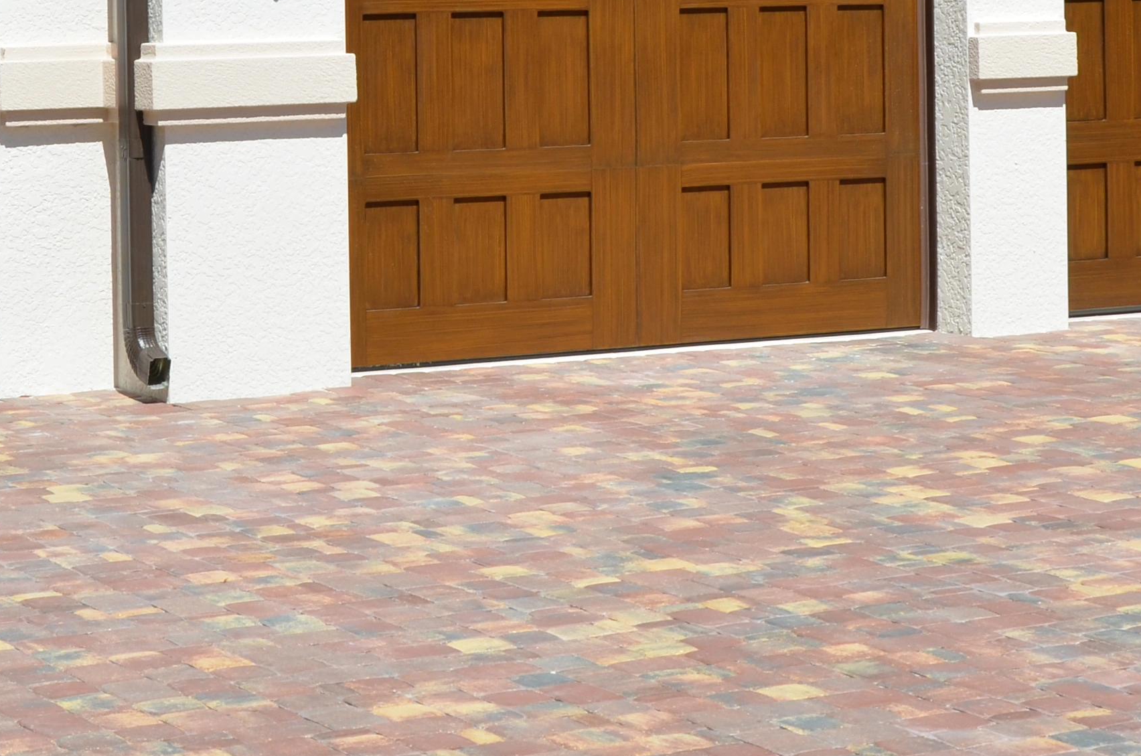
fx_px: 3430
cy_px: -54
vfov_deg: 12.4
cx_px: 473
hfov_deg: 18.9
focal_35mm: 108
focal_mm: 25
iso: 100
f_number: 9
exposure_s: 1/320
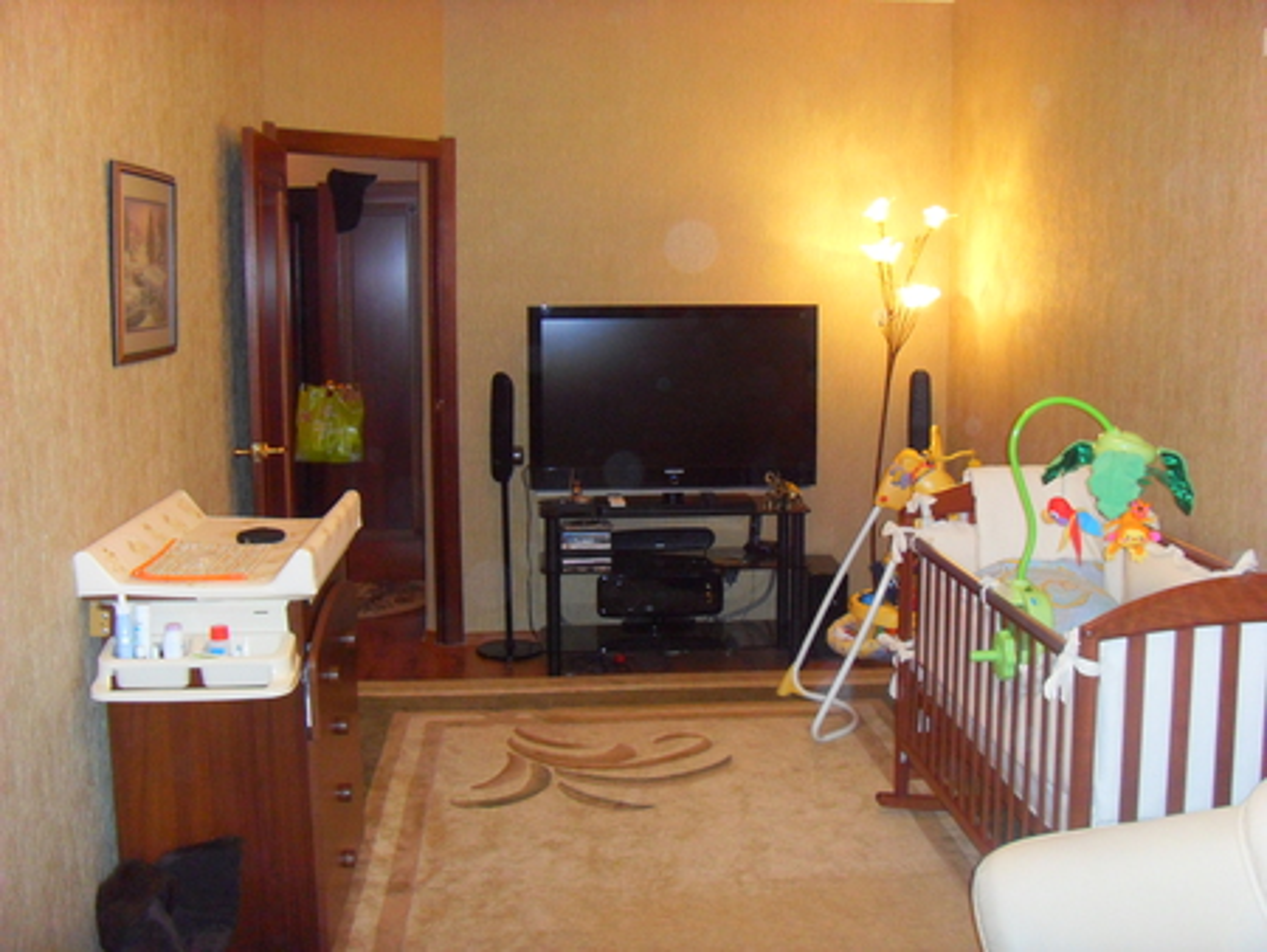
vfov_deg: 36.9
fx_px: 1428
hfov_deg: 47.8
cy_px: 476
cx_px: 634
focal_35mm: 39
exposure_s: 1/45
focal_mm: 6.6
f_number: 3.5
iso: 400
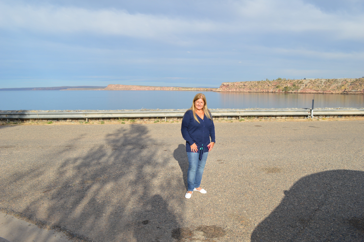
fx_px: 273
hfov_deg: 67.4
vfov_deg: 47.8
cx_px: 182
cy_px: 121
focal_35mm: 27
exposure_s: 1/250
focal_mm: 18
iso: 100
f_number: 8
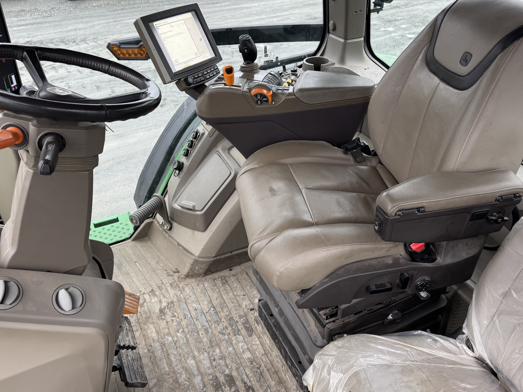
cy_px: 179
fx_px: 453
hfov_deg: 59.9
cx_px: 281
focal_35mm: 30
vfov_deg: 46.7
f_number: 1.78
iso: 64
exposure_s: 1/121
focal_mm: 6.76
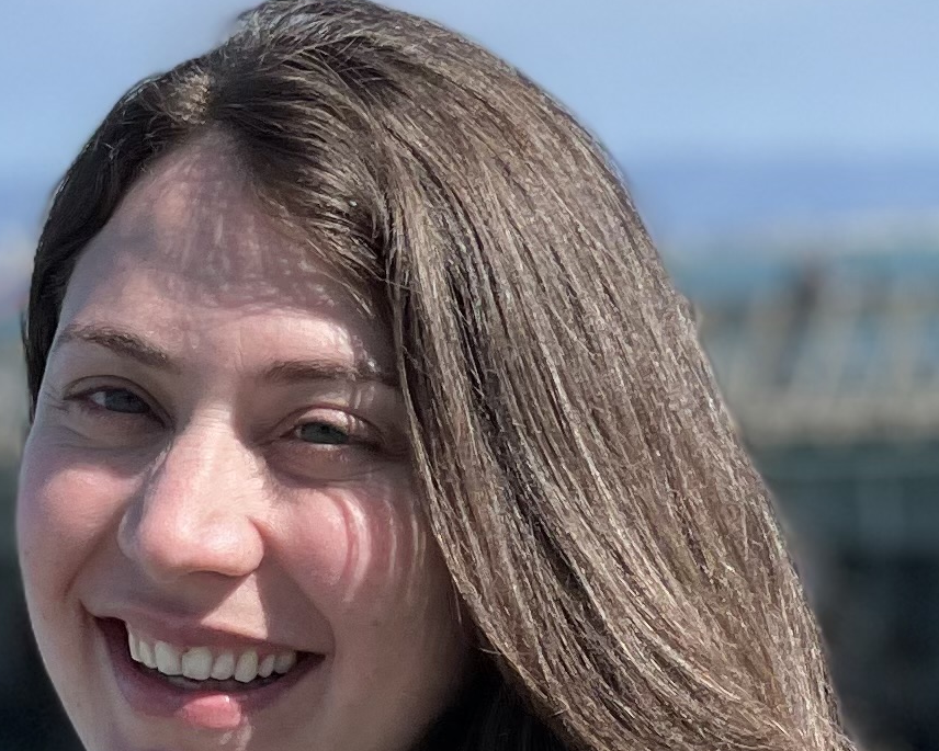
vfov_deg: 6.5
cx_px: 69
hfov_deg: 8.1
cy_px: 497
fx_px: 6643
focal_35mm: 239
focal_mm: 6
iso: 25
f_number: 2
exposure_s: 1/1199
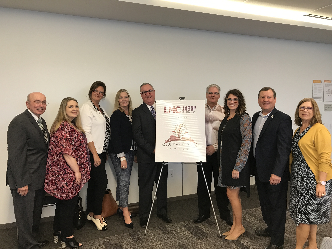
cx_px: 166
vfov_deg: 49.7
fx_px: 269
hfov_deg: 63.4
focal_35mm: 28
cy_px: 124
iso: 40
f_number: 1.8
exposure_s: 1/30
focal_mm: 3.99
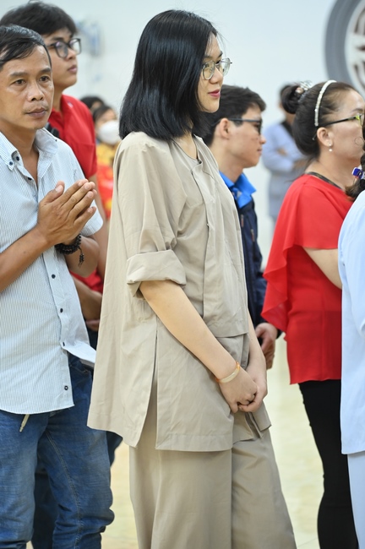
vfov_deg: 17.1
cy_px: 274
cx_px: 182
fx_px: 1829
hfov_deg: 11.4
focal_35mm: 120
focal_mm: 120
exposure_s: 1/40
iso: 2500
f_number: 4
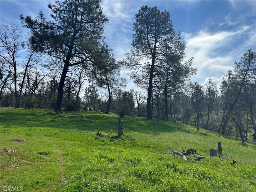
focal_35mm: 26
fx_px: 192
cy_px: 96
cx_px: 128
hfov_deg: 67.3
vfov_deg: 53.1
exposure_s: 1/4630
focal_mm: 5.7
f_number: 1.5
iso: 50
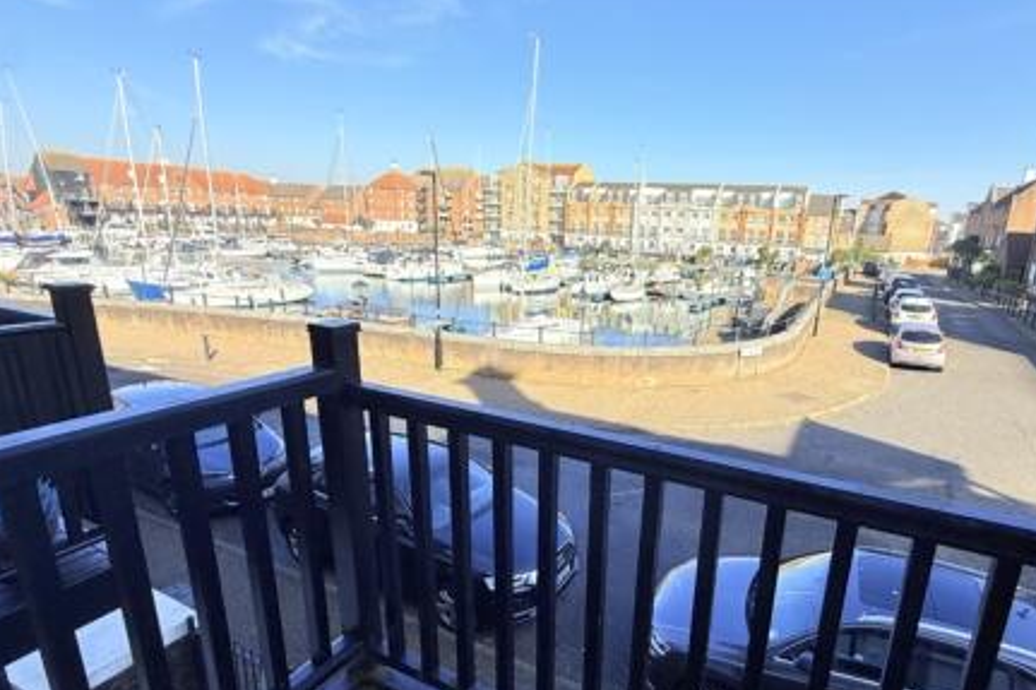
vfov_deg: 61.7
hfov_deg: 83.1
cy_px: 389
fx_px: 575
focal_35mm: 20
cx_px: 613
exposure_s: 1/1285
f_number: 2.2
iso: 50
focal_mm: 2.22
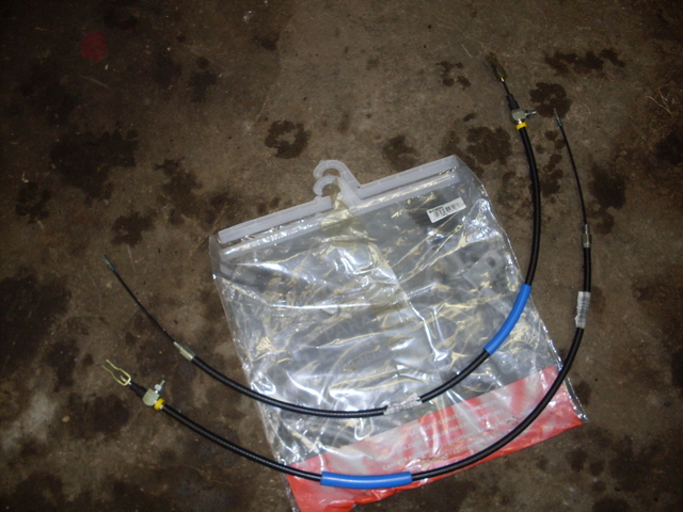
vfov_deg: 37.7
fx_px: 750
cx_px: 342
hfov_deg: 49.0
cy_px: 256
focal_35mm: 38
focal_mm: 6.3
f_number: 2.8
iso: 100
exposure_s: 1/45
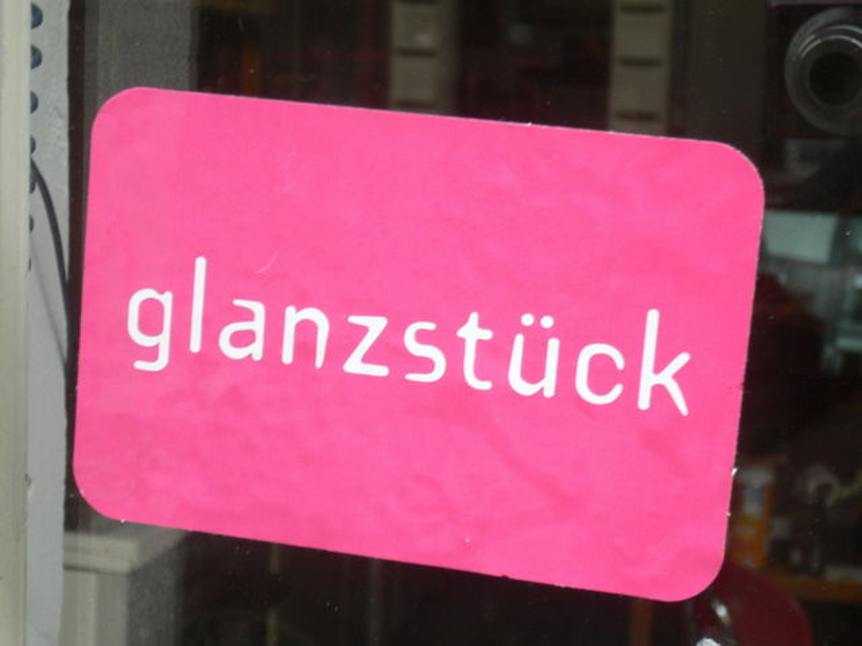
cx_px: 431
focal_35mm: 74
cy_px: 323
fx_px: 1843
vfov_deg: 19.9
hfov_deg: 26.3
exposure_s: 1/30
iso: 100
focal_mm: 12.3
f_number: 4.2
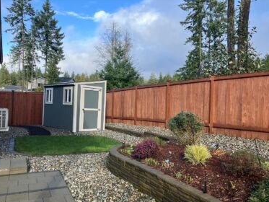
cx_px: 133
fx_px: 233
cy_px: 107
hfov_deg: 59.9
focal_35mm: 30
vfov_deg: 46.8
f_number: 1.8
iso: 32
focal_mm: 3.99
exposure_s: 1/600
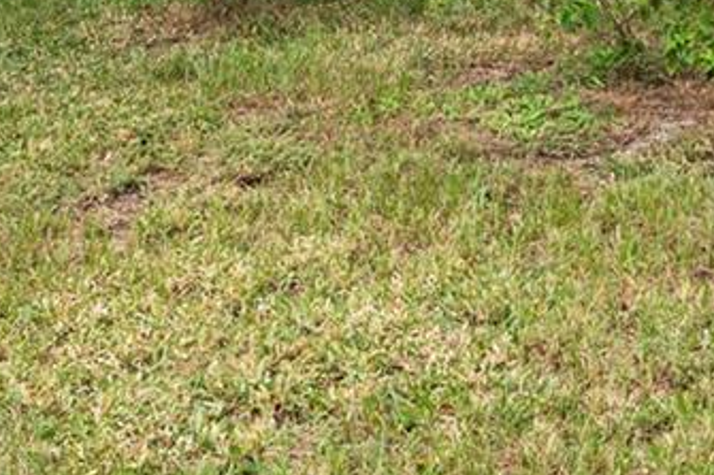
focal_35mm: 105
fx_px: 2081
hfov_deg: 19.2
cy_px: -397
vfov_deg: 11.9
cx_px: 614
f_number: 8
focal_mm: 22
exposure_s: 1/400
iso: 200
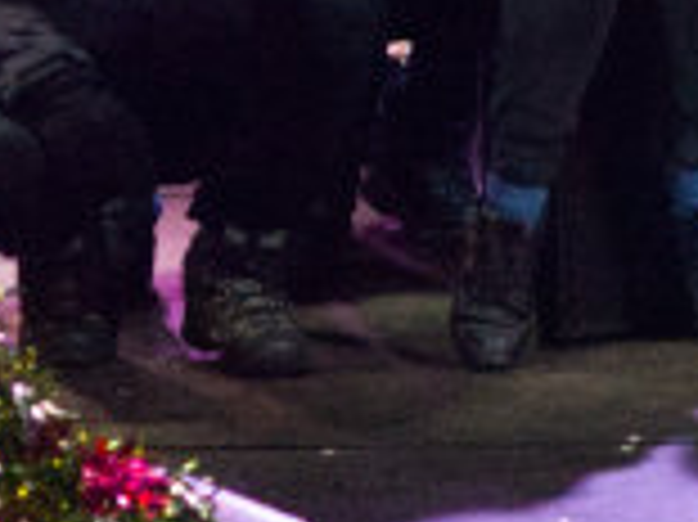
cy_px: -583
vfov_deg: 6.9
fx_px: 4151
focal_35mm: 206
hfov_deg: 9.4
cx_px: 1018
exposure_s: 1/160
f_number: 2
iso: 6400
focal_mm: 20
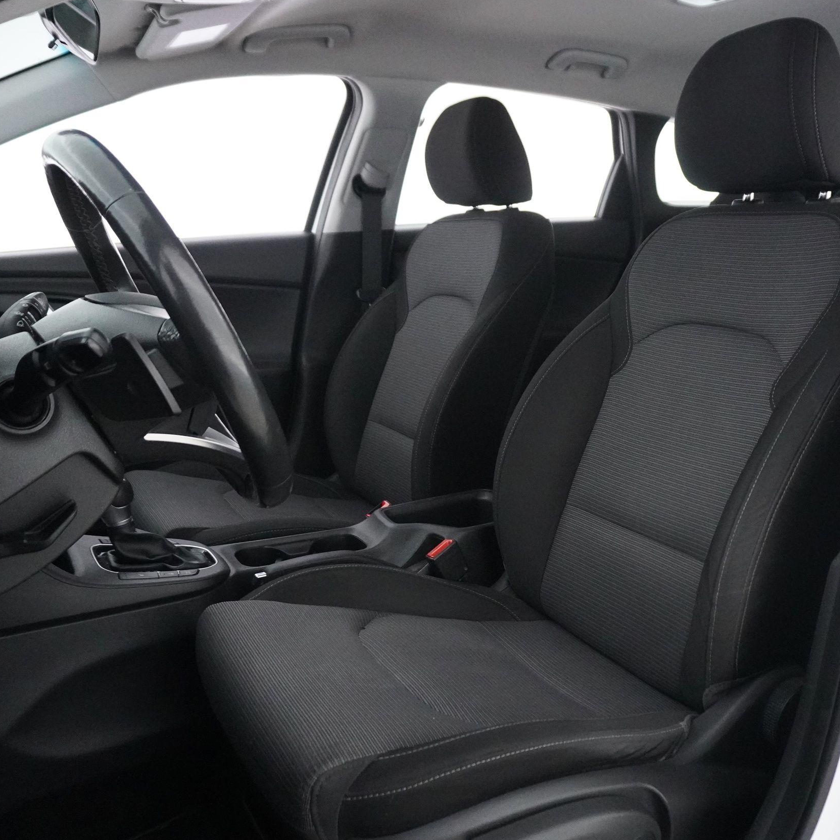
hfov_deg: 52.3
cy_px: 420
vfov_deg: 52.5
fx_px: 851
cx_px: 494
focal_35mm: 31
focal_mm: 16
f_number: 3.5
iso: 6400
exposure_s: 1/100
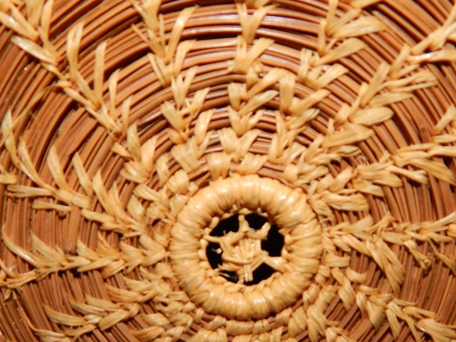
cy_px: 291
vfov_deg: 26.8
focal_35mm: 53
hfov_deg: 36.2
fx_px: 698
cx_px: 226
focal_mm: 5.1
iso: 200
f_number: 6.3
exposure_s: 1/30
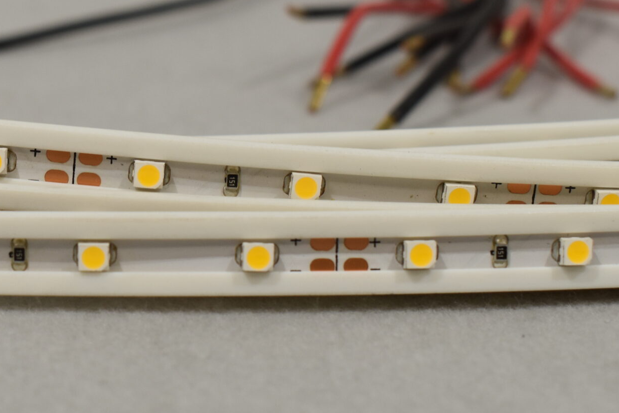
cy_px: 217
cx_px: 98
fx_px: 1926
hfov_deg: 18.1
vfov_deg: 12.2
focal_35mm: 112
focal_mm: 36
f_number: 8
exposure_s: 1/60
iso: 400
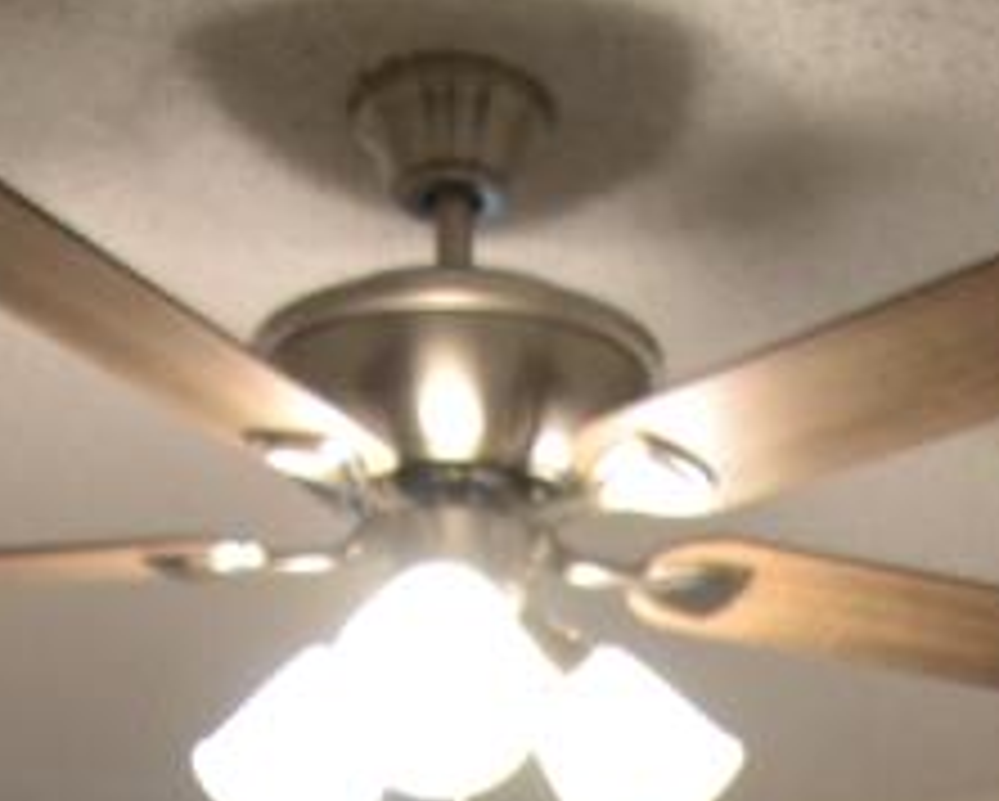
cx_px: 698
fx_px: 2811
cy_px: 1652
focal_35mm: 95
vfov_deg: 13.6
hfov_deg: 20.1
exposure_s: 1/60
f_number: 3.5
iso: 640
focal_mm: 10
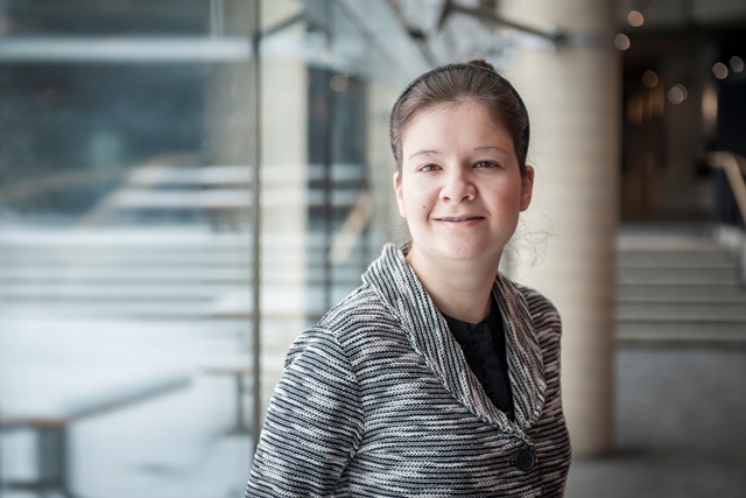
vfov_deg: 19.5
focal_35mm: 70
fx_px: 1451
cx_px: 373
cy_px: 249
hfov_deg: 28.8
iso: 800
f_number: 3.5
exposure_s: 1/320
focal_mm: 70
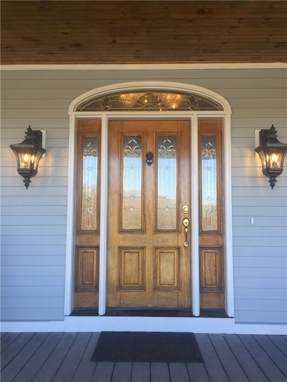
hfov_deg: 48.2
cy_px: 191
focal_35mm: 29
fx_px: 321
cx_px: 144
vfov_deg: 61.7
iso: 32
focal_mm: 4.15
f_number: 2.2
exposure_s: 1/184
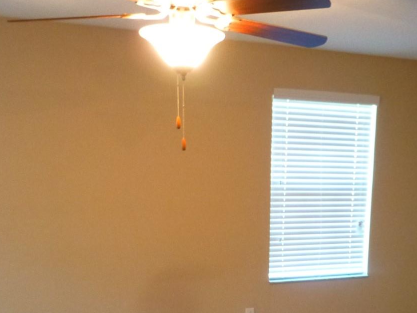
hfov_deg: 40.2
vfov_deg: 30.4
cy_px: 272
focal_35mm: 46
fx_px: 554
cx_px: 306
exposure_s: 1/8
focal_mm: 4.3
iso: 400
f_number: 3.3
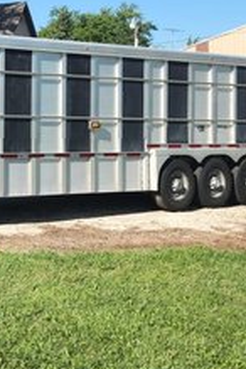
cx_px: -110
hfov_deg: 17.9
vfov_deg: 28.8
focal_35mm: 69
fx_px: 707
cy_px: 92
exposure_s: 1/994
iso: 20
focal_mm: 5.4
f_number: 1.8
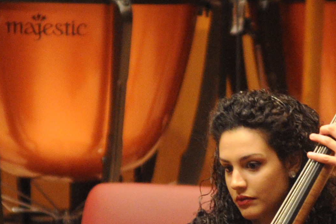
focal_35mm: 1230
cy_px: 203
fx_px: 11476
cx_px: 250
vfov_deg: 1.1
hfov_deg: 1.7
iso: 1600
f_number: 2.8
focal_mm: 200
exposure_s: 1/80
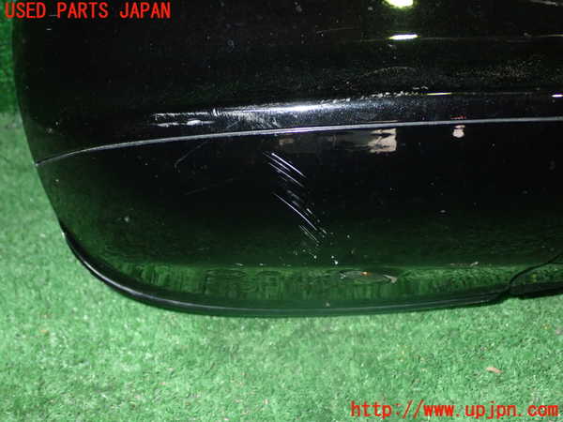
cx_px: 282
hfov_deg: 42.9
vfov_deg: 32.9
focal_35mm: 44
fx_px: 716
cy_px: 211
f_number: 9
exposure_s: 1/40
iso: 800
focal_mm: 7.84
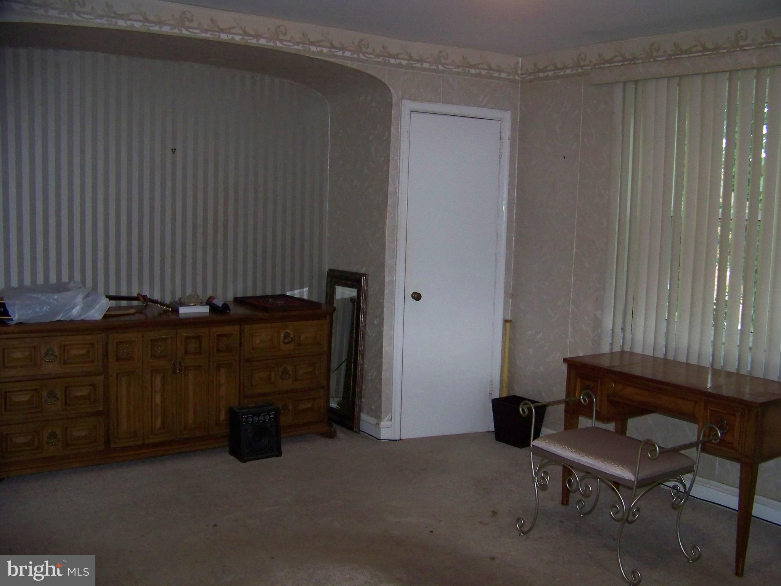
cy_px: 293
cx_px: 390
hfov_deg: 51.4
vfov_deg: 39.7
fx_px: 812
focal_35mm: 36
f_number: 2.8
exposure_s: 1/30
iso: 200
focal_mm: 5.85
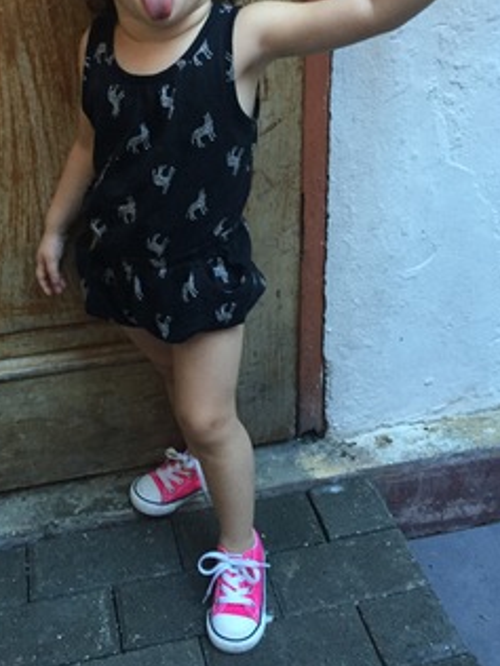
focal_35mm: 44
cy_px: 194
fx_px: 847
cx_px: 213
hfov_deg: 32.8
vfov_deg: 42.0
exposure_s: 1/24
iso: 250
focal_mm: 4.15
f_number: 2.2
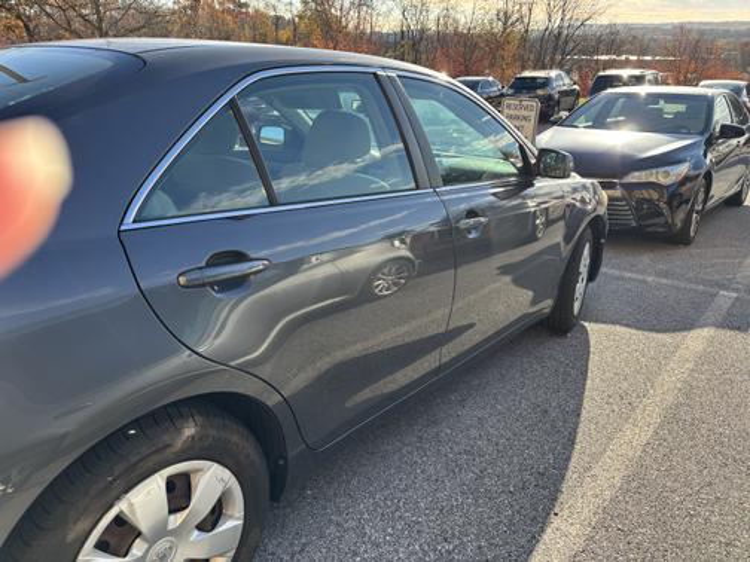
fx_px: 563
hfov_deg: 67.3
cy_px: 281
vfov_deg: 53.1
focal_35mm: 26
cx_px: 375
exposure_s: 1/781
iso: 50
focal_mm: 5.96
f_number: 1.6
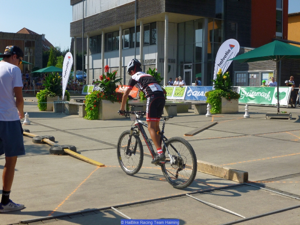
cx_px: 150
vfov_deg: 30.3
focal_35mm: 48
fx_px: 416
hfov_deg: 39.7
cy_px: 112
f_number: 4
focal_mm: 8.6
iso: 100
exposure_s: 1/640
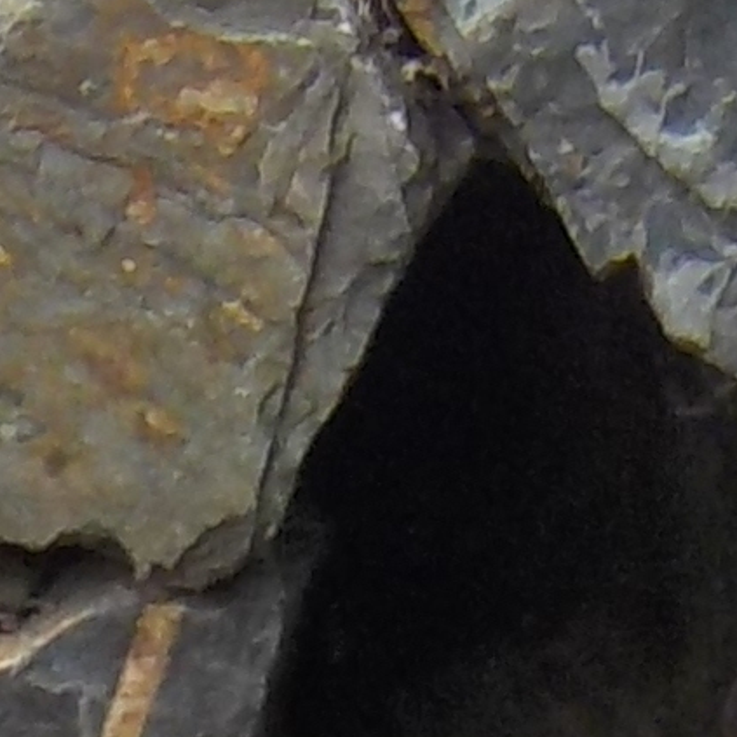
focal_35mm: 261
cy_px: -1605
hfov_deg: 6.7
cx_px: 673
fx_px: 6287
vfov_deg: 6.1
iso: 125
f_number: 3.3
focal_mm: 4.1
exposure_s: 1/250
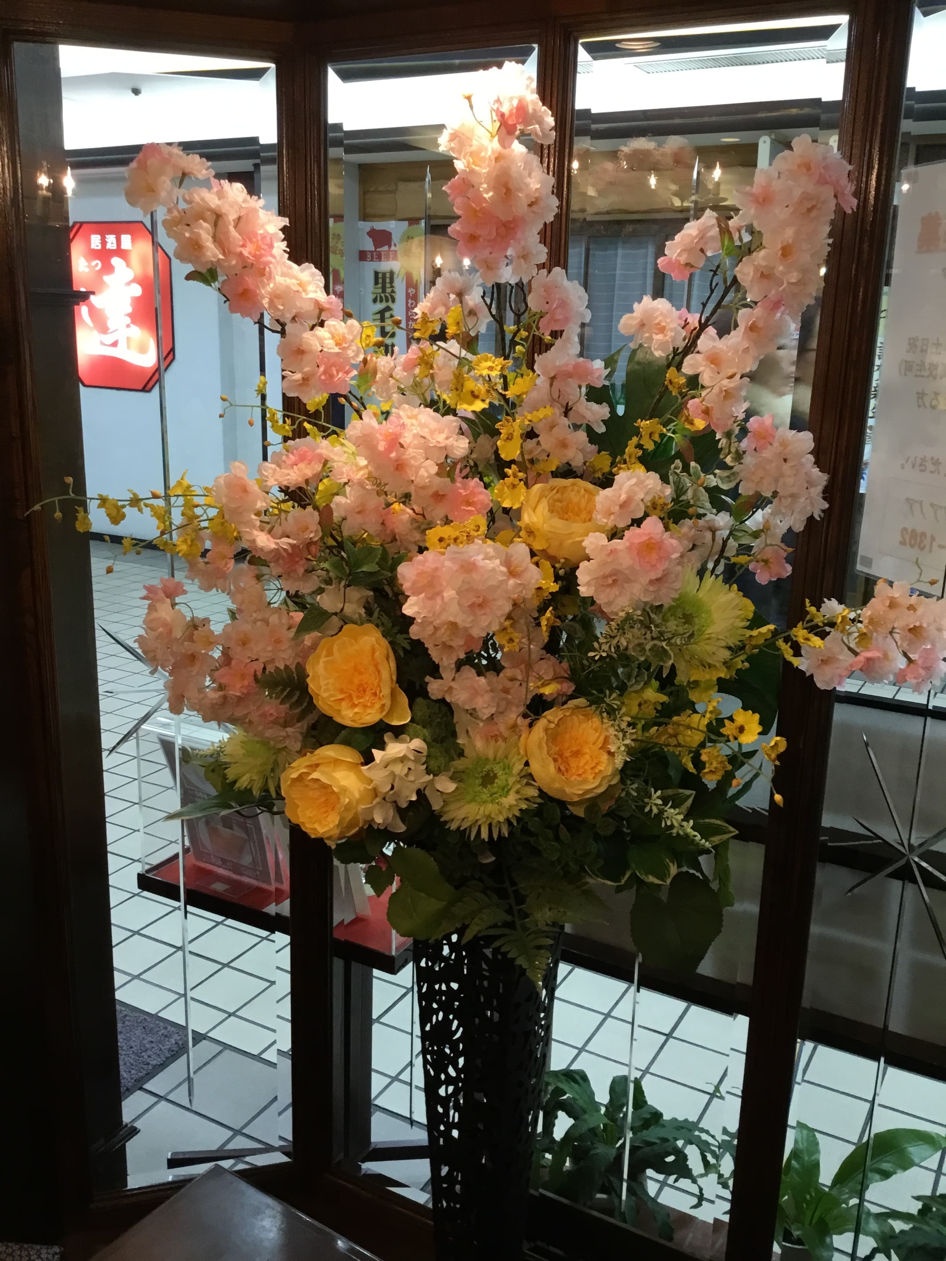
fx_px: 1130
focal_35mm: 31
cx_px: 473
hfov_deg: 45.4
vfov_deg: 58.4
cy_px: 630
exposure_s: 1/30
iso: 80
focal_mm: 3.3
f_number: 2.4
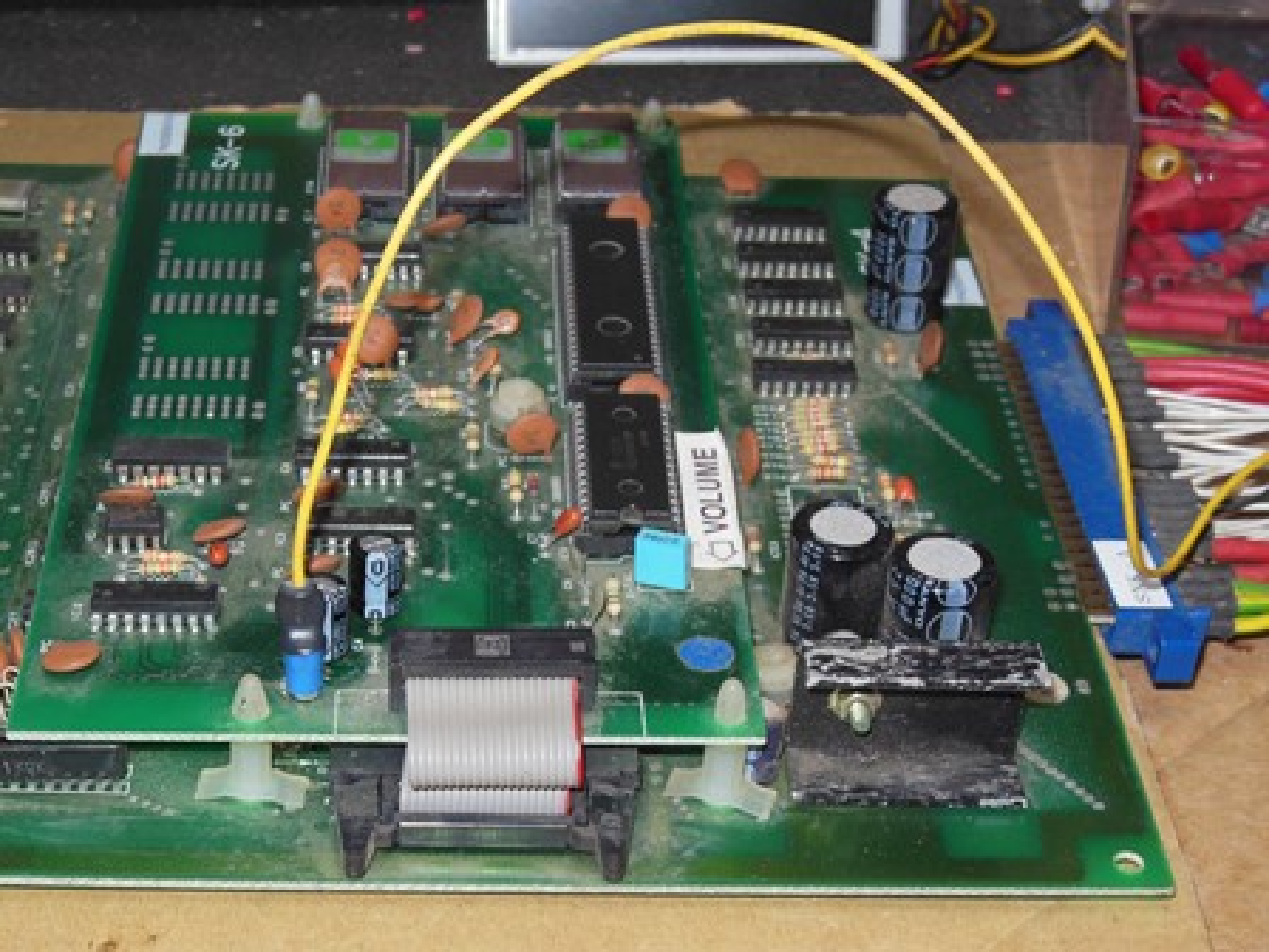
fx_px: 2090
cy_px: 476
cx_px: 634
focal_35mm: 57
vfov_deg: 25.7
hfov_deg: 33.8
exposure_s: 1/60
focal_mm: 10.2
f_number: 4.1
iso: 200
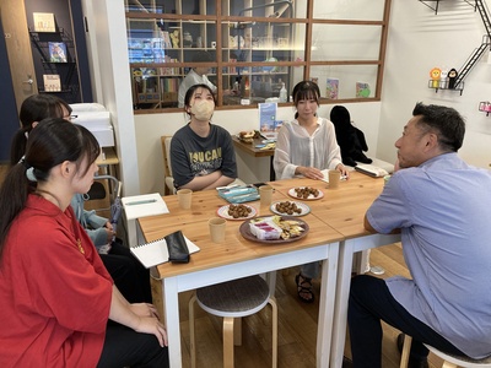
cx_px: 246
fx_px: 397
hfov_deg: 63.4
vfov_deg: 49.7
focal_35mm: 28
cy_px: 184
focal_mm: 3.99
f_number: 1.8
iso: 100
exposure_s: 1/60
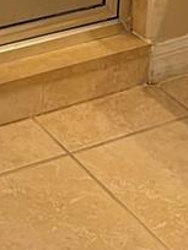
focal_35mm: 141
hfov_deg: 10.1
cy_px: -408
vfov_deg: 11.0
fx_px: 1021
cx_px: -127
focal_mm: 6.76
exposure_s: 1/120
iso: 125
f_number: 1.78
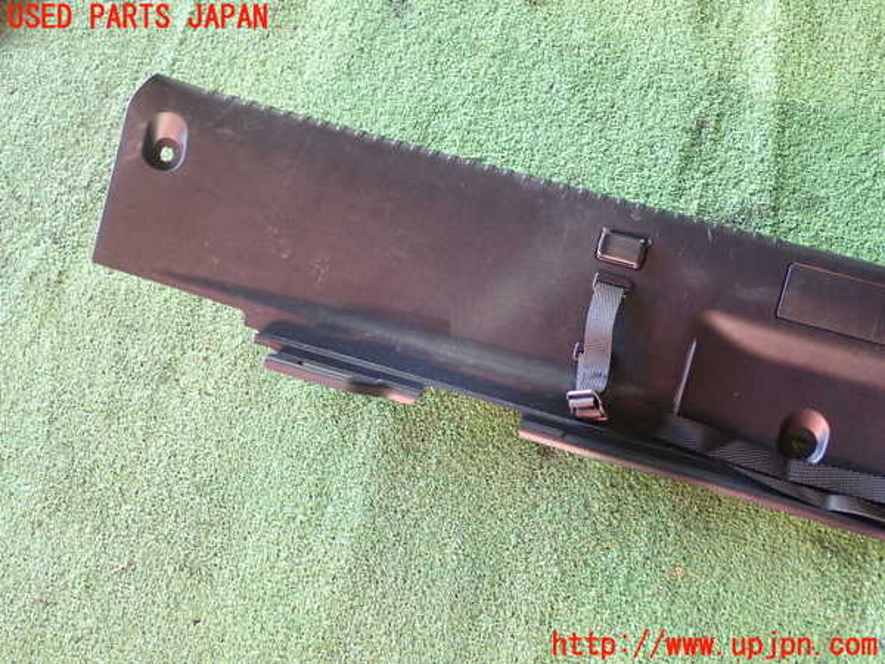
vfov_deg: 32.9
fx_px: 1125
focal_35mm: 44
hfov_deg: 42.9
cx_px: 442
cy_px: 332
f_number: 2.9
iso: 320
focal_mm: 7.84
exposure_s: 1/40
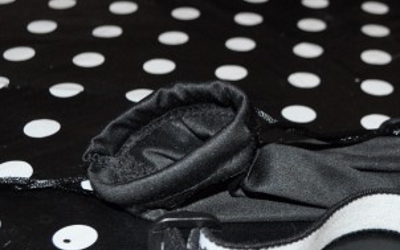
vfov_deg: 17.4
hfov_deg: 27.6
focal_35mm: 73
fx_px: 796
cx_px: 320
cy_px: 251
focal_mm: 20
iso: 1250
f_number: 4.5
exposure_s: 1/60
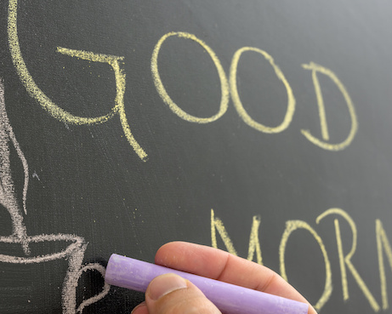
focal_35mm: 57
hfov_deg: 33.0
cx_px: 196
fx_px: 661
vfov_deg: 26.6
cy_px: 185
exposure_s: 3
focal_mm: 35
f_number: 8
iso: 100
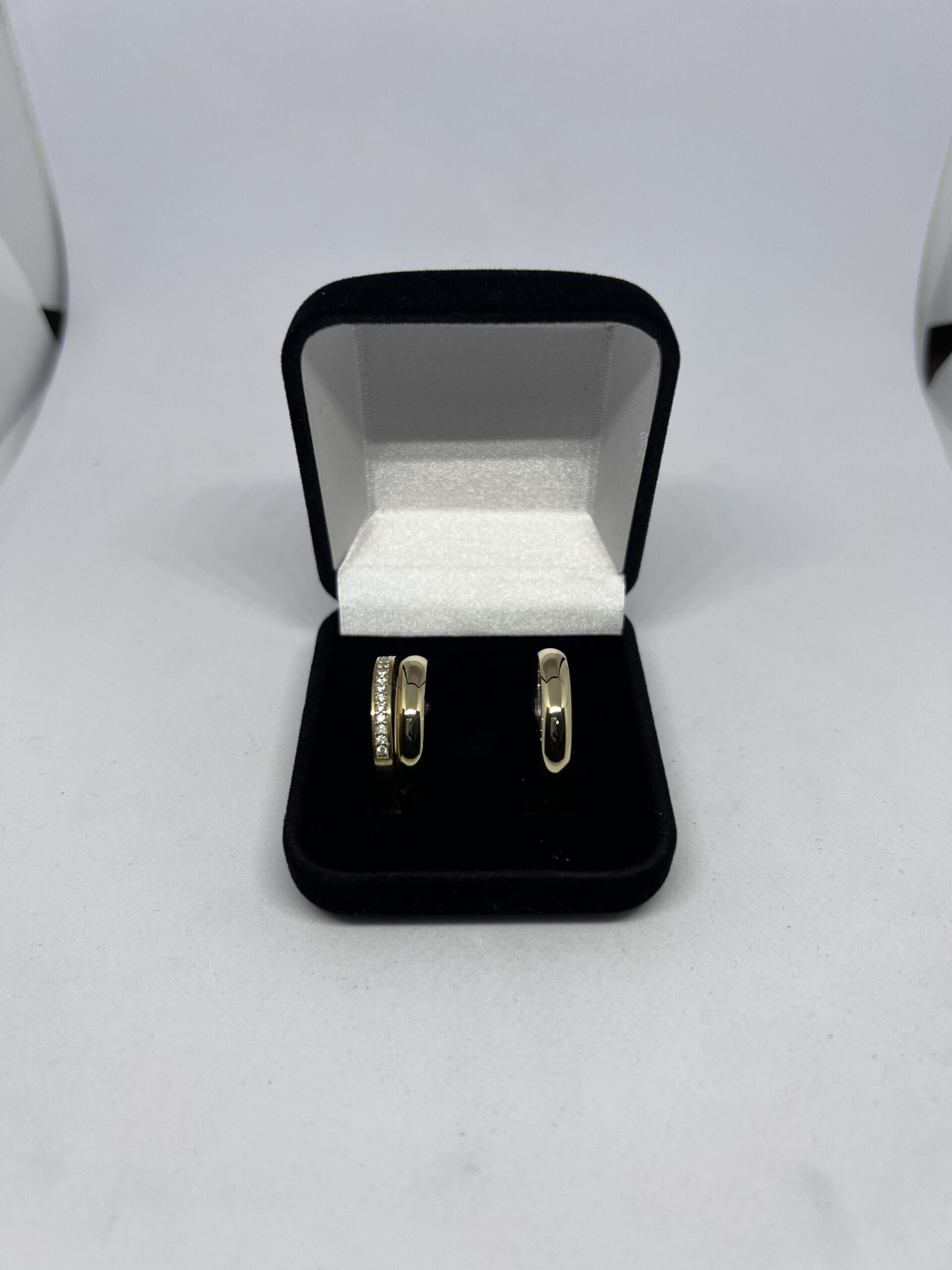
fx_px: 953
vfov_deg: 67.3
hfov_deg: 53.1
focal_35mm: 26
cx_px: 476
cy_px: 635
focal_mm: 5.7
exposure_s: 1/326
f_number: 1.5
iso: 50
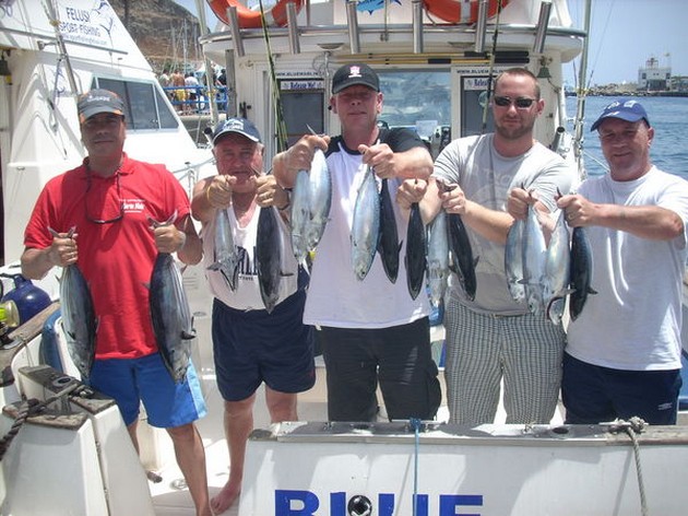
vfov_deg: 38.6
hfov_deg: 50.2
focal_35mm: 37
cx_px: 344
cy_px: 258
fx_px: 735
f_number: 5.6
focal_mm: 6.2
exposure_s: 1/177
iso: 64
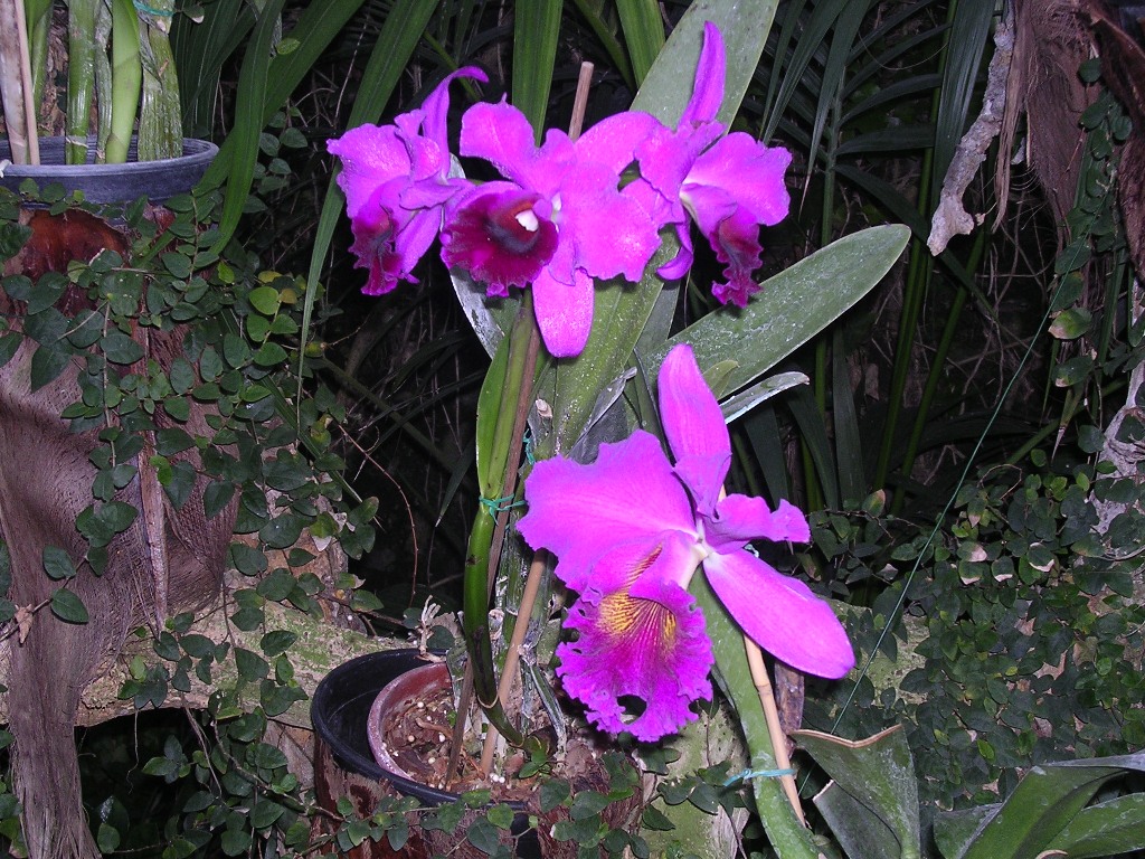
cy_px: 430
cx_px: 572
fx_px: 1852
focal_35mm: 56
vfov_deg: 26.1
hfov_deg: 34.3
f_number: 3.3
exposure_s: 1/60.1
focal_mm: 8.5
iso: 140
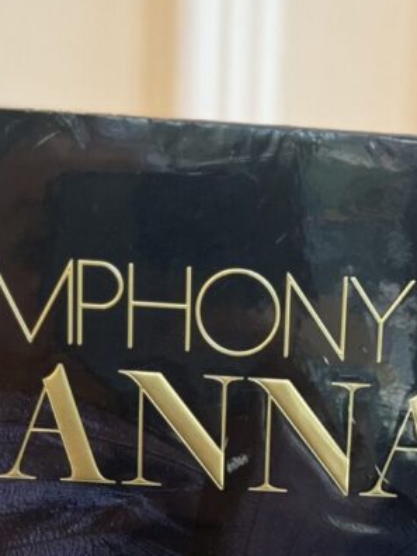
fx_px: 1687
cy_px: 724
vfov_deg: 17.5
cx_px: 386
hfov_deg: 13.9
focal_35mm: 105
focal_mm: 5.7
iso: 100
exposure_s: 1/50
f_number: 1.5
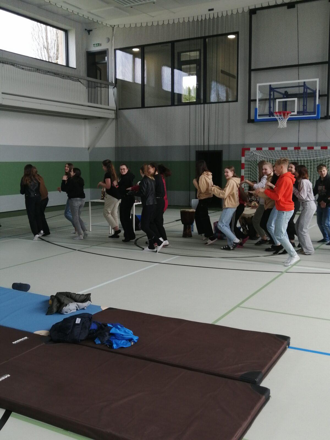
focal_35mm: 38
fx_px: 483
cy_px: 220
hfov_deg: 37.7
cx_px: 165
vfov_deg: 49.0
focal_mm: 3.88
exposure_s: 1/100
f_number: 1.8
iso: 64
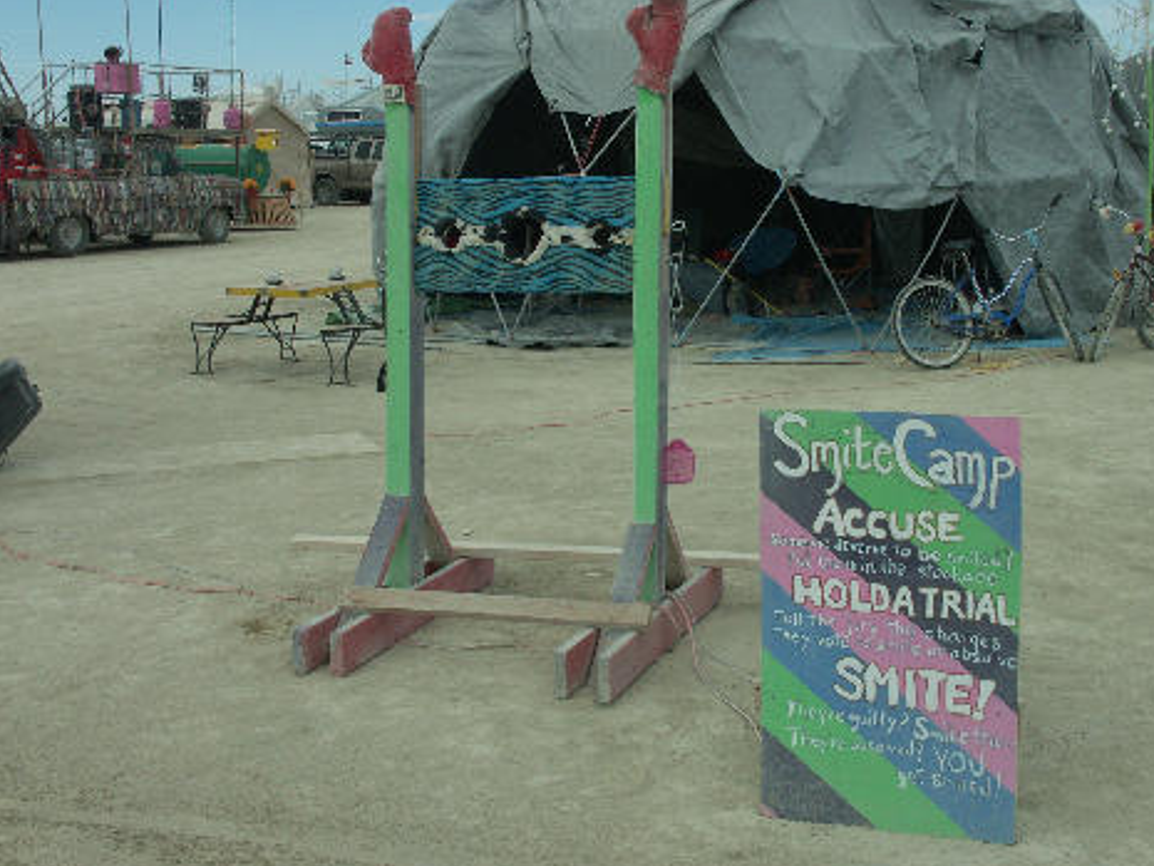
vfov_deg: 30.9
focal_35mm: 47
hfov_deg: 40.4
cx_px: 619
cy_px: 407
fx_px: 1567
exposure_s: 1/500
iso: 100
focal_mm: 10.72
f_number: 8
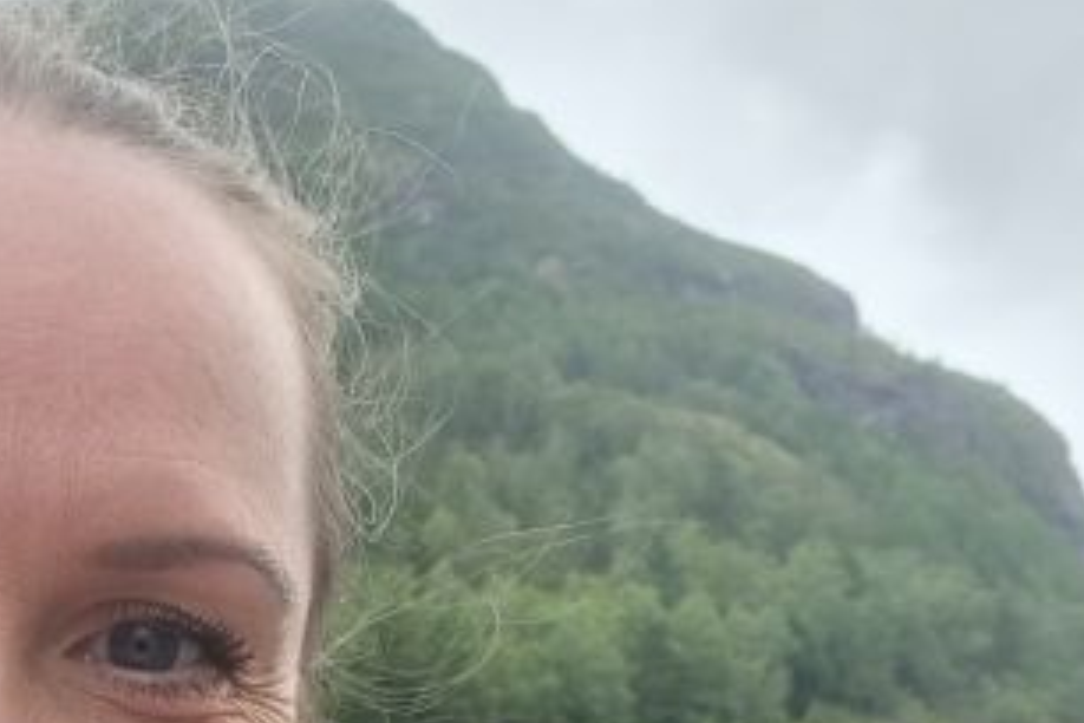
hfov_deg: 29.2
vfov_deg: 18.0
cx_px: 269
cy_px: 1056
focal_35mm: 68
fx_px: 2047
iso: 50
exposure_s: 1/168
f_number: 2.2
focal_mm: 3.8
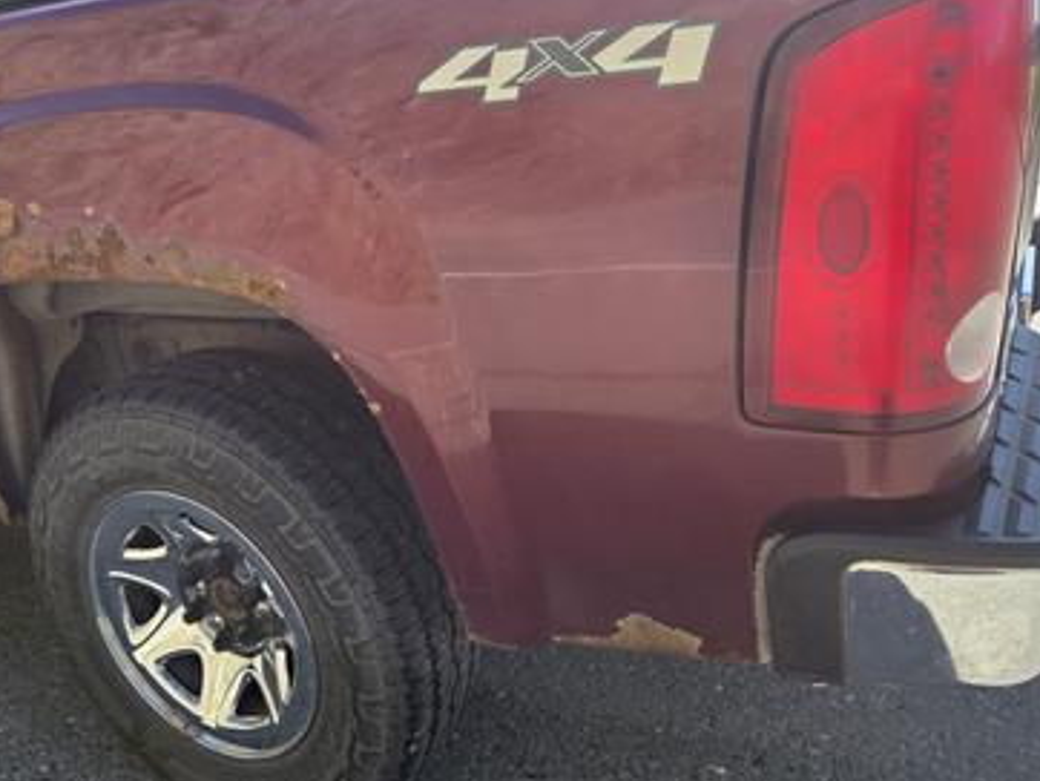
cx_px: 388
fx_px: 962
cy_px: 333
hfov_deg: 56.1
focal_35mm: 32
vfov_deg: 44.1
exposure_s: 1/2054
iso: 80
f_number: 1.8
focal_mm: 5.4
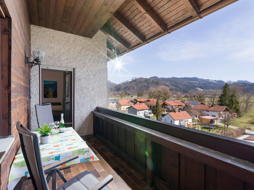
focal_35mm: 16
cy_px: 95
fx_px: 117
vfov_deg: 78.0
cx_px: 127
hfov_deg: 94.5
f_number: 8
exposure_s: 1/125
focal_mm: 21
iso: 400
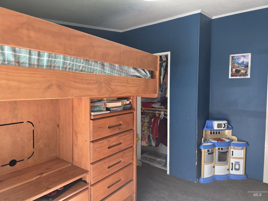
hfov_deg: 73.9
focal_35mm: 23
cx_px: 134
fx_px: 178
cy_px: 100
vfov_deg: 58.9
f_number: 1.7
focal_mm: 6.3
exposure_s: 1/120
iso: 640
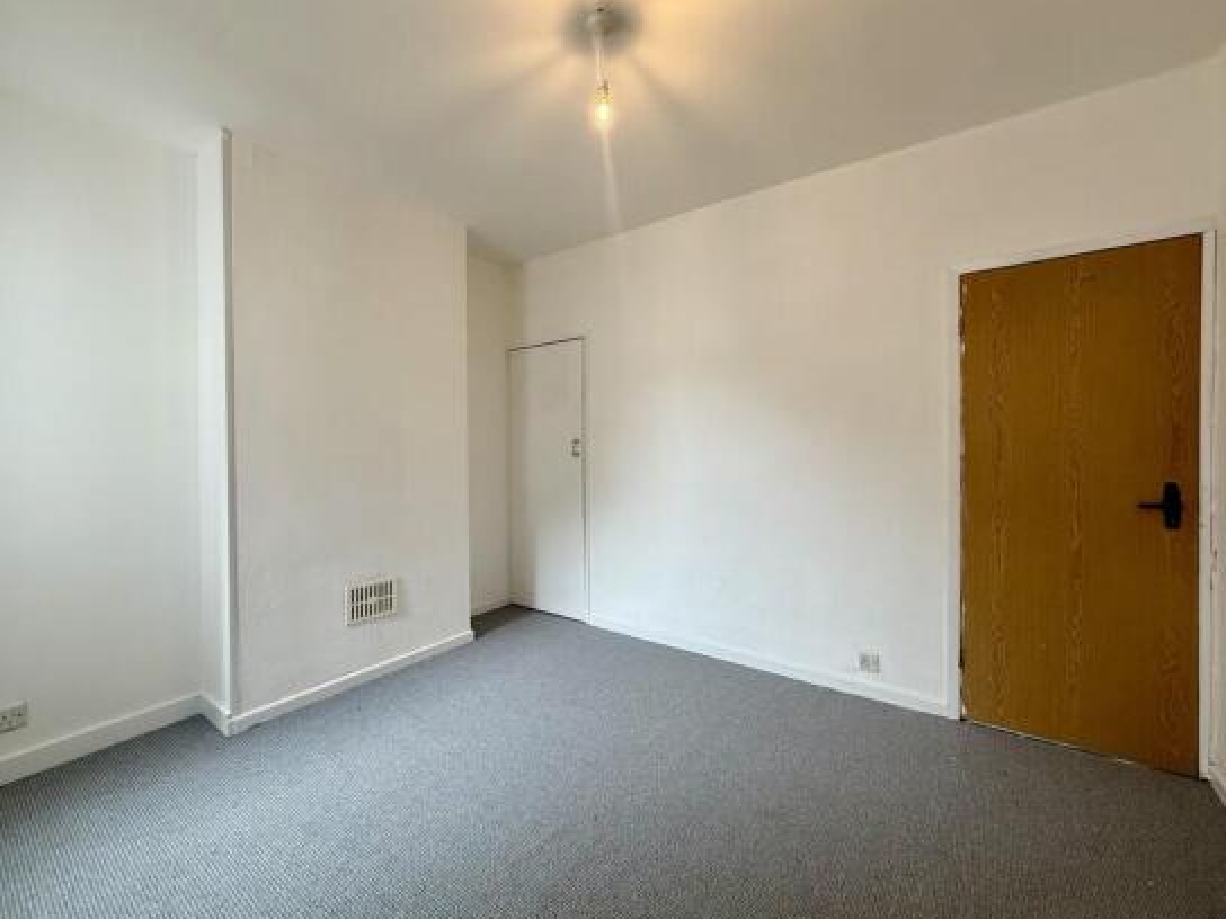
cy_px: 452
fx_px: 531
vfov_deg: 81.7
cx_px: 585
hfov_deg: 98.1
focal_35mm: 15
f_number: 2.2
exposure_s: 1/99
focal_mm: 2.22
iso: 160
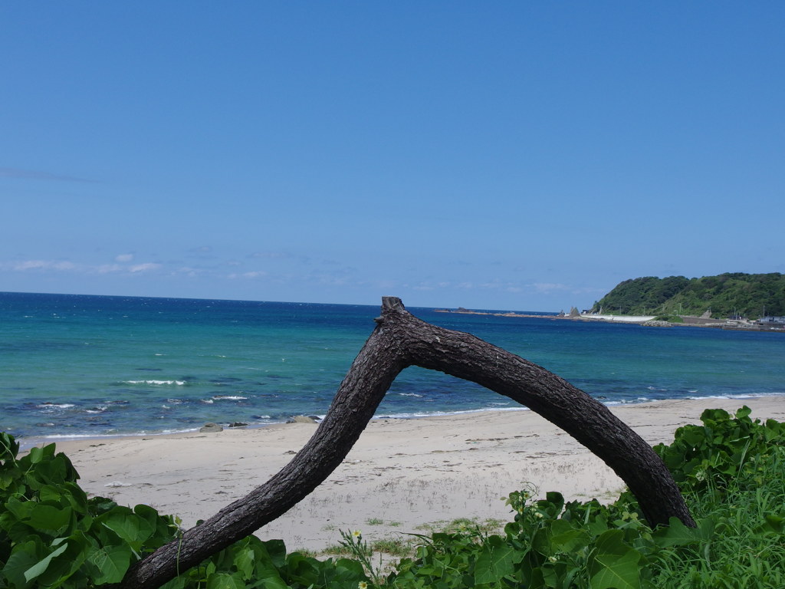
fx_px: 952
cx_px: 392
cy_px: 294
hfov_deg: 44.8
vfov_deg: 34.3
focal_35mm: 42
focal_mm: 9
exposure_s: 1/1000
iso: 100
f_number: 4
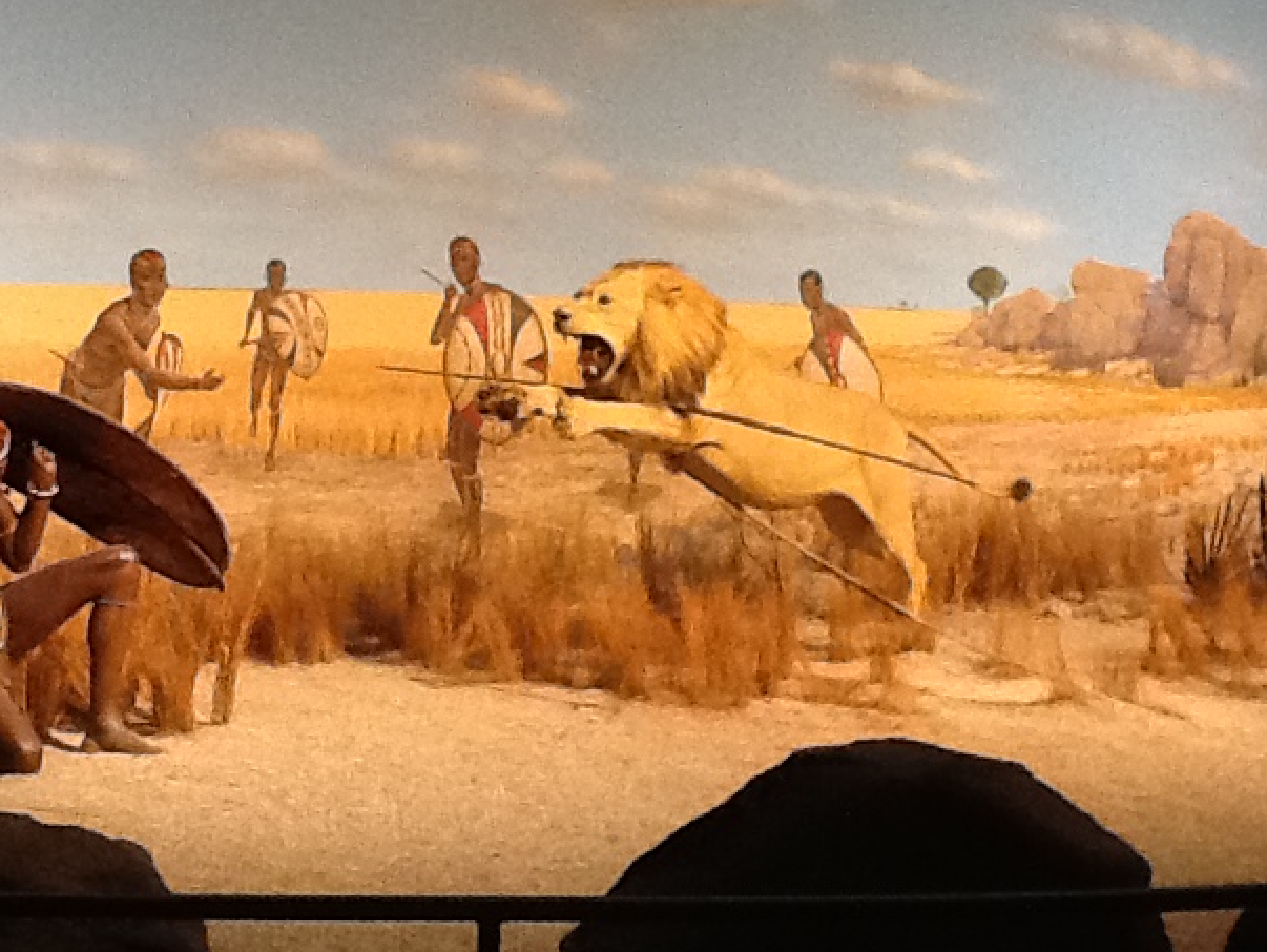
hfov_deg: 27.6
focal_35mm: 70
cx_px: 401
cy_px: 412
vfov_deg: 21.0
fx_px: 2564
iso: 200
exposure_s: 1/30
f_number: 2.4
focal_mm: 2.03
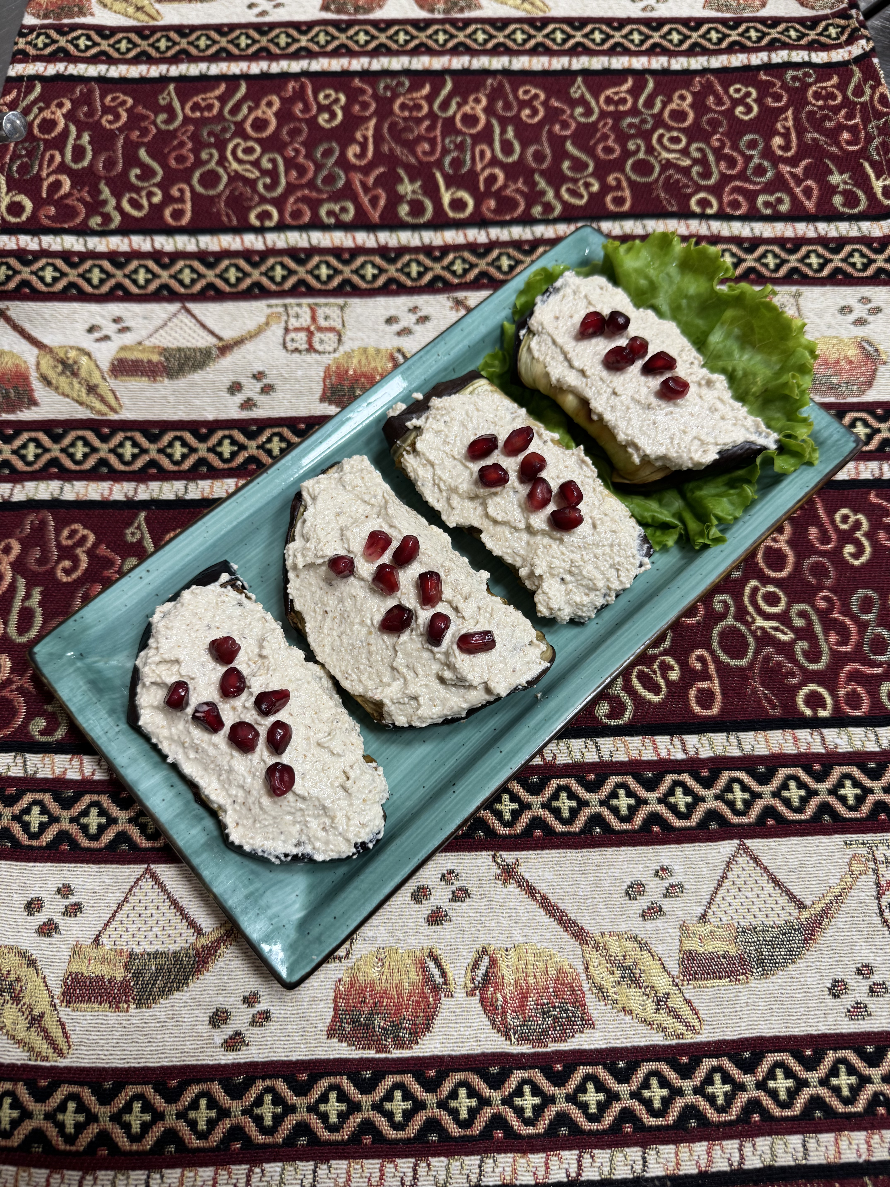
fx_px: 823
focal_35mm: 24
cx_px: 445
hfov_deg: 56.8
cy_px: 594
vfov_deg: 71.6
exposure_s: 1/50
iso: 100
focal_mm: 6.76
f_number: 1.78
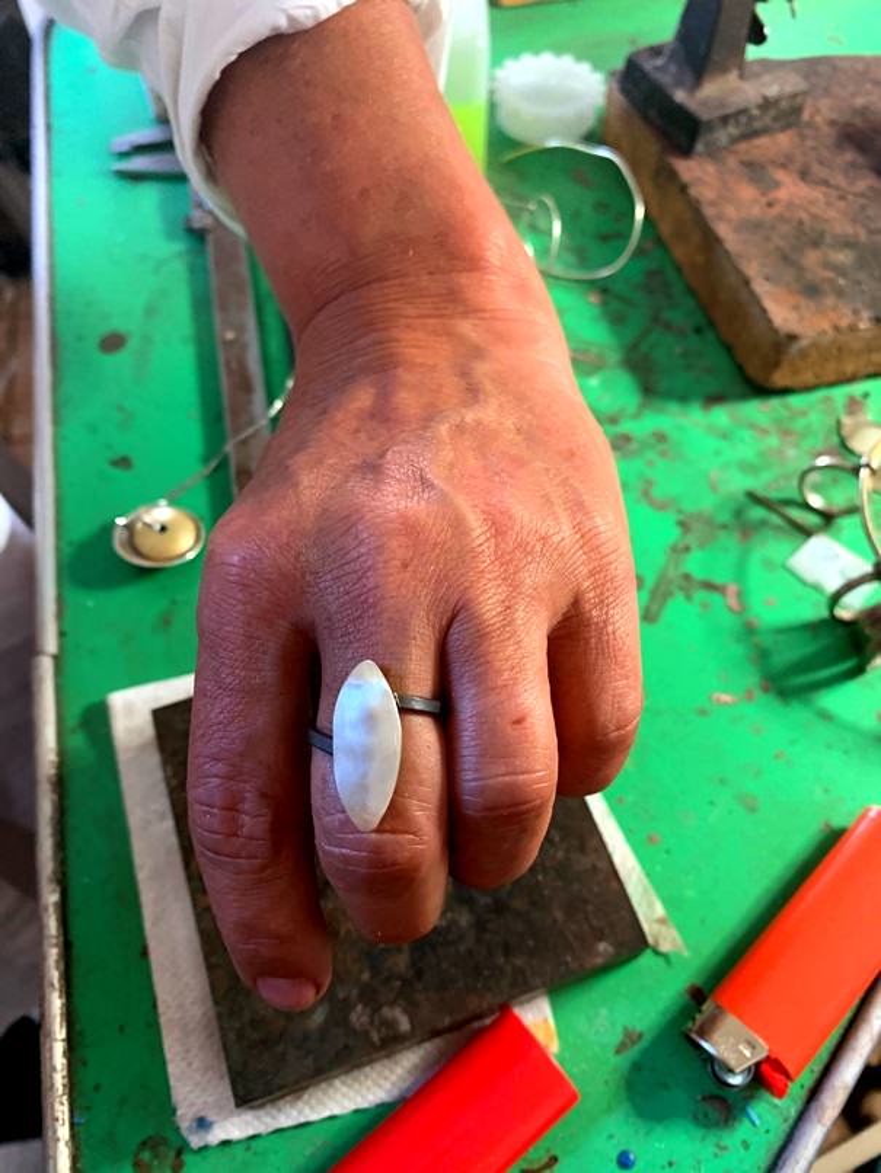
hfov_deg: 53.1
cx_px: 440
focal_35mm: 26
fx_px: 882
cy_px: 586
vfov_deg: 67.3
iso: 250
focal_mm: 4.25
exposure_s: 1/49
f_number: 1.8
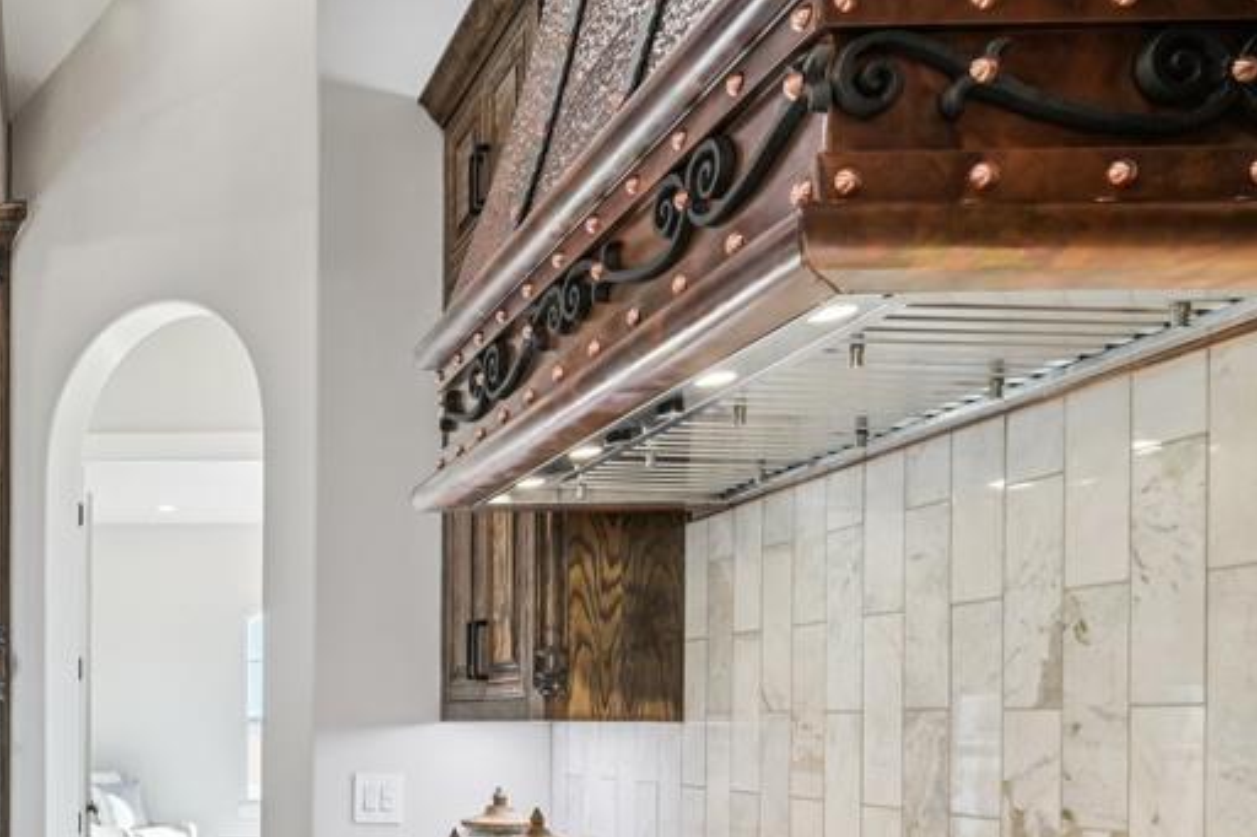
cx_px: 42
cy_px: 714
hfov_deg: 46.8
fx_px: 1222
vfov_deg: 36.1
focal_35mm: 35
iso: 400
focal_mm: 17.5
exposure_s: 1/40
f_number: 8
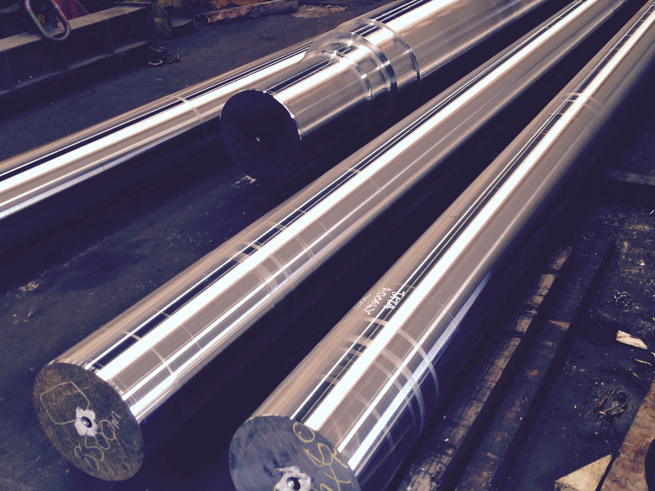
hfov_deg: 55.4
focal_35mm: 33
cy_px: 246
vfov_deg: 42.9
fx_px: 624
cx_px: 328
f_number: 2.4
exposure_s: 1/20
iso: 50
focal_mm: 4.12
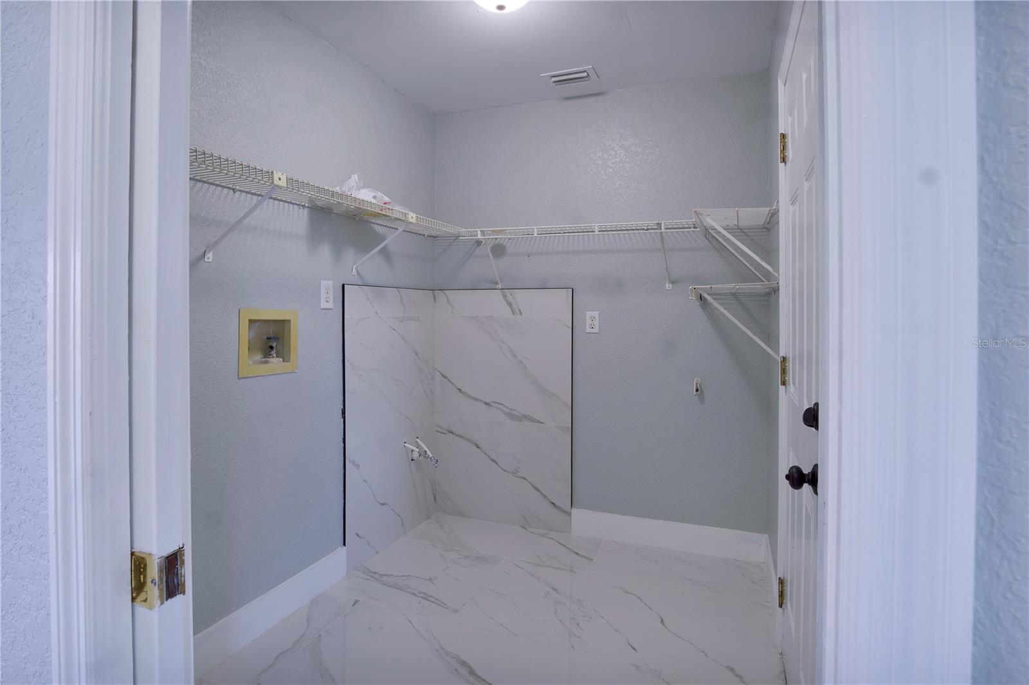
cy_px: 342
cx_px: 514
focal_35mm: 18
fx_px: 514
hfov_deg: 90.0
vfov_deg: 67.4
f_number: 8
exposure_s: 1/3
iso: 100
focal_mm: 12
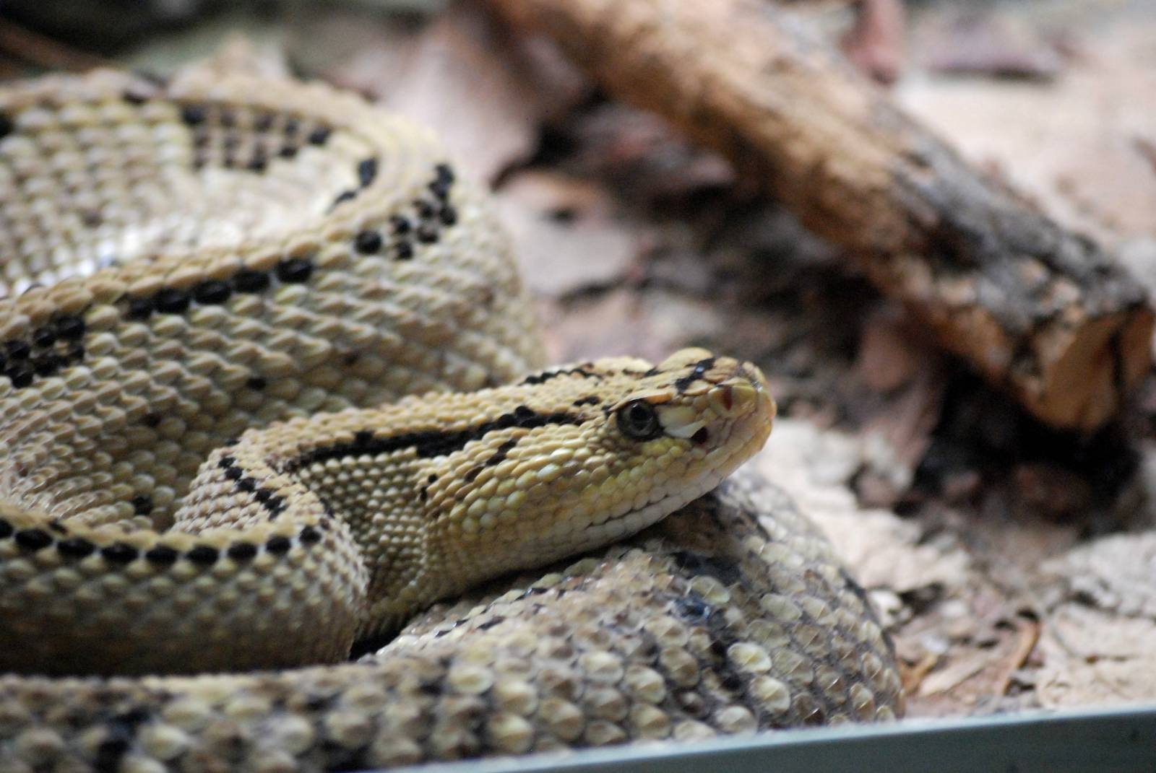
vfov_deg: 6.1
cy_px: 386
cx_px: 578
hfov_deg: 9.1
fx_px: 7233
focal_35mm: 225
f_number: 4.5
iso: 1600
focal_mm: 150
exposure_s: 1/30
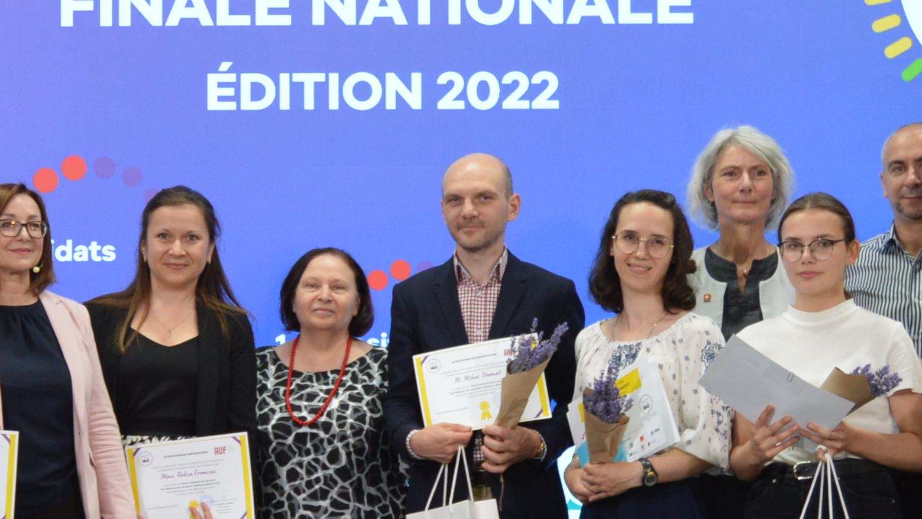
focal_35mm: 105
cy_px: 329
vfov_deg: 11.6
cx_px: 182
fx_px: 2555
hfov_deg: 20.2
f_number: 3.8
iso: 450
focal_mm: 23
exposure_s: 1/60
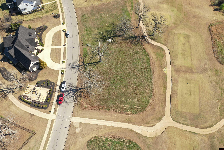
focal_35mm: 28
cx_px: 112
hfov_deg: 65.5
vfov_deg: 46.4
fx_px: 174
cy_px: 75
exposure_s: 1/40
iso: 100
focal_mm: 10.26
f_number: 3.2
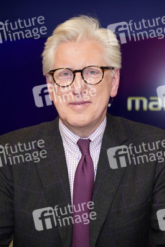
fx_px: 441
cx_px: 82
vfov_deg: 31.4
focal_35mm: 64
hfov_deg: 21.2
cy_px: 124
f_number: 5.6
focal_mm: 64
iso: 2000
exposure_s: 1/160
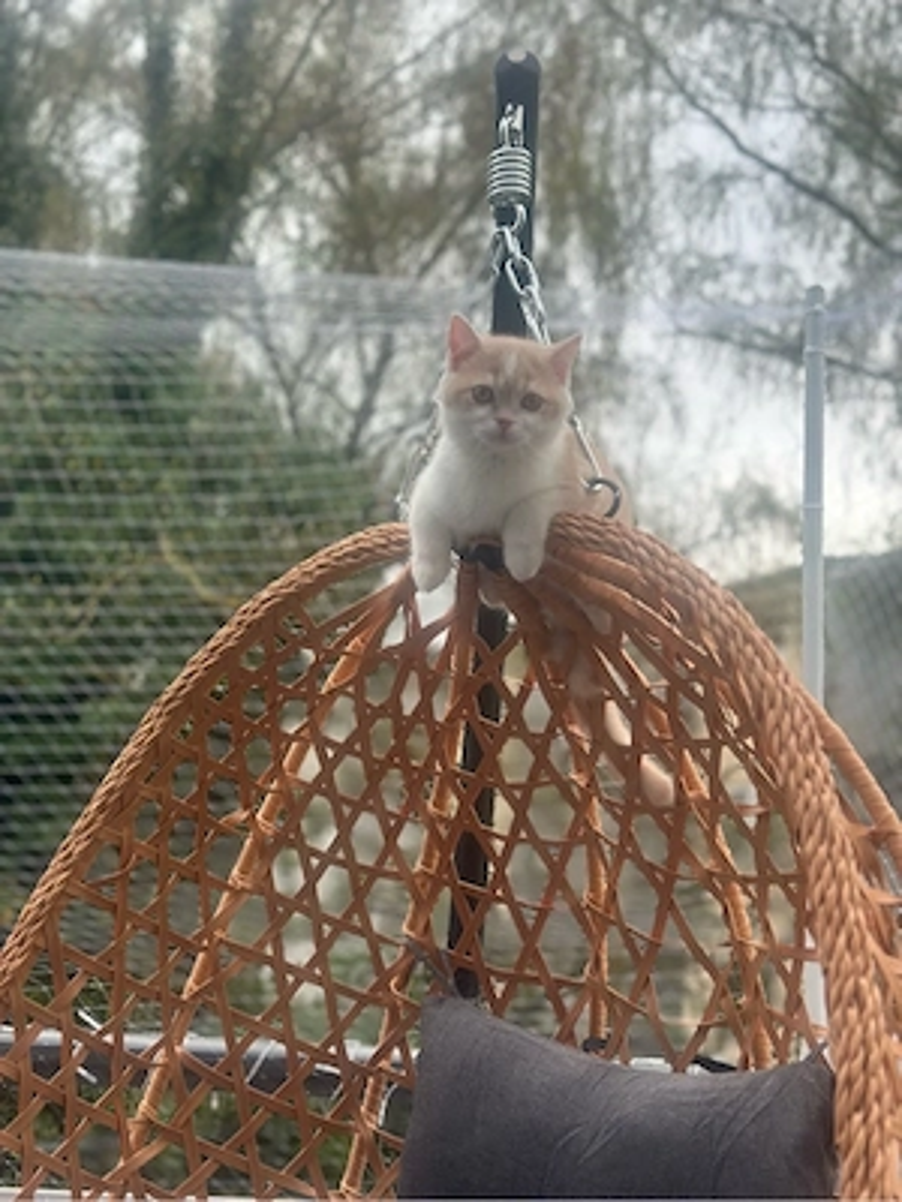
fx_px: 1668
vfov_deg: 39.7
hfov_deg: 30.3
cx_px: 451
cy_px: 601
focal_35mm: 48
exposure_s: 1/1227
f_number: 1.78
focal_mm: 6.86
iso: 80
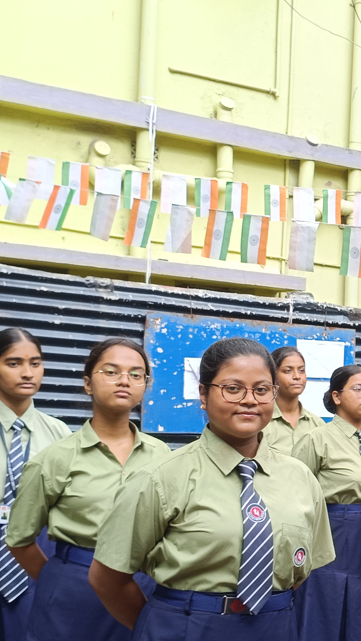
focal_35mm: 68
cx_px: 599
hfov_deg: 15.7
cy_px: 382
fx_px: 1157
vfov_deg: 30.9
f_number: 1.5
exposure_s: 1/193
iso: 53
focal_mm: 4.94
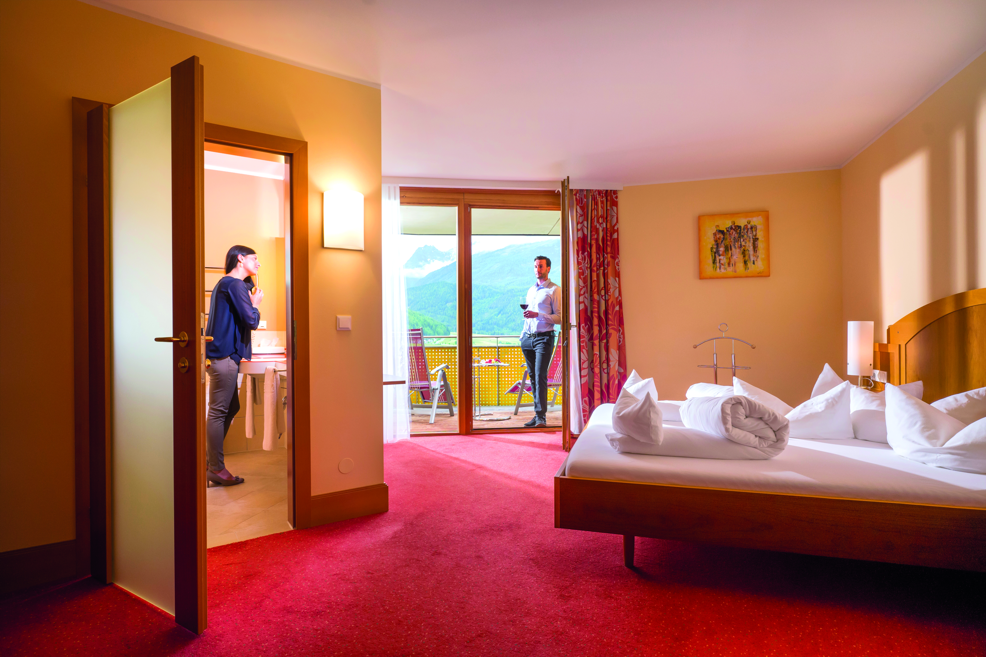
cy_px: 328
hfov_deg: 90.0
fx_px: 493
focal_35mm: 18
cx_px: 493
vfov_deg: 67.4
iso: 400
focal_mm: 18
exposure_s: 1/50
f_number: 16
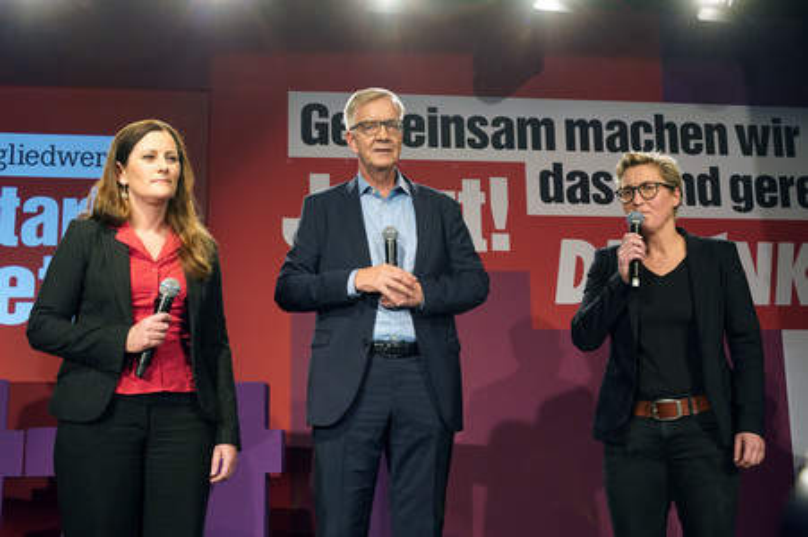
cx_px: 404
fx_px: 1054
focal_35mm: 47
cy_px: 268
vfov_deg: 28.6
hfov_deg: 41.9
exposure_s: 1/250
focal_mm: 47
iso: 2500
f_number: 6.3
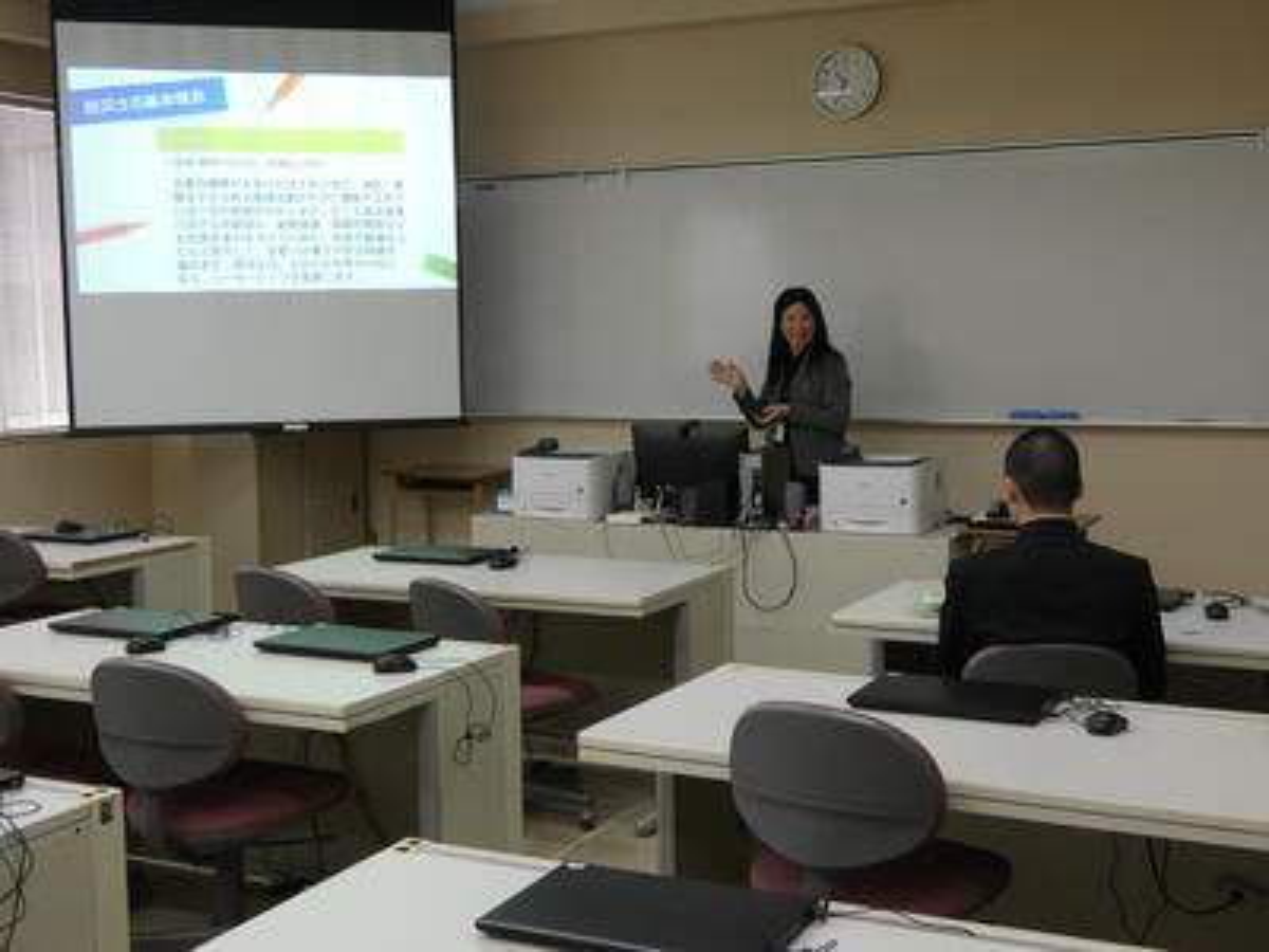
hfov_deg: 43.9
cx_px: 634
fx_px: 1576
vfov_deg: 33.6
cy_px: 476
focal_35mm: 43
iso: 250
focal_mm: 7.8
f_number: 3.7
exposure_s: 1/80
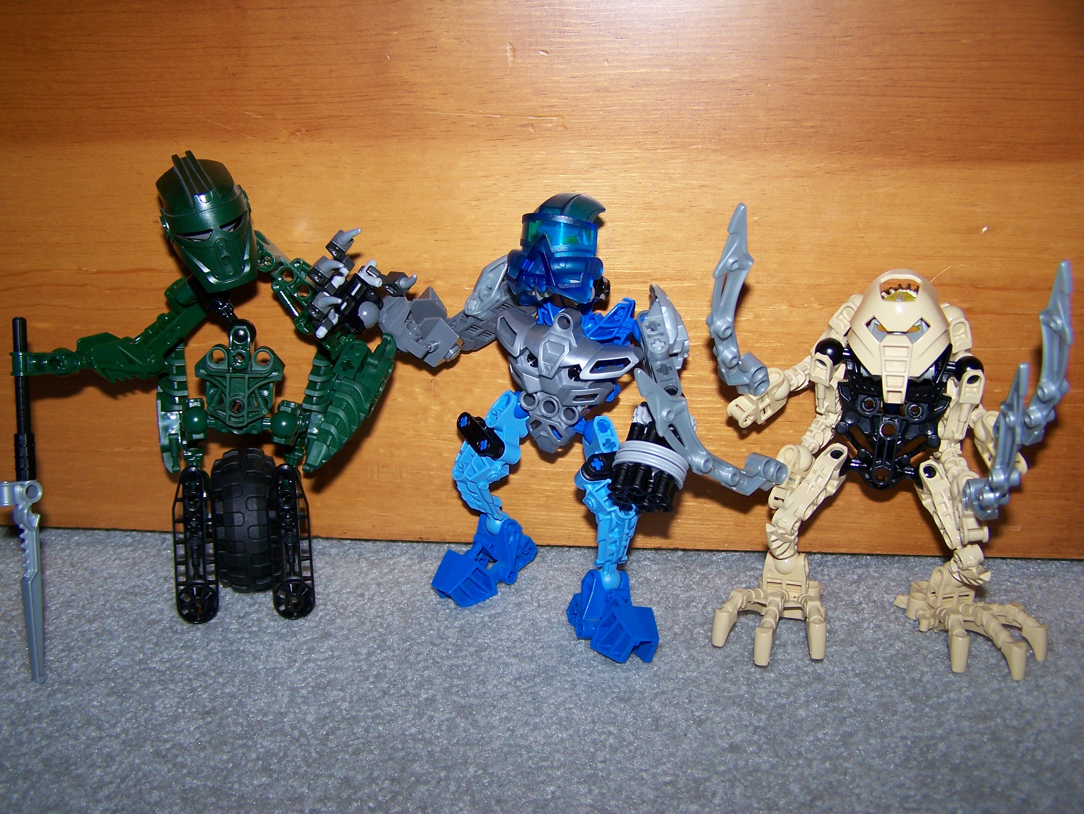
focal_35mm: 38
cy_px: 407
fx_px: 1191
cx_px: 542
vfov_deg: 37.8
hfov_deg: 48.9
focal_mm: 6.3
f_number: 2.8
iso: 80
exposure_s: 1/60
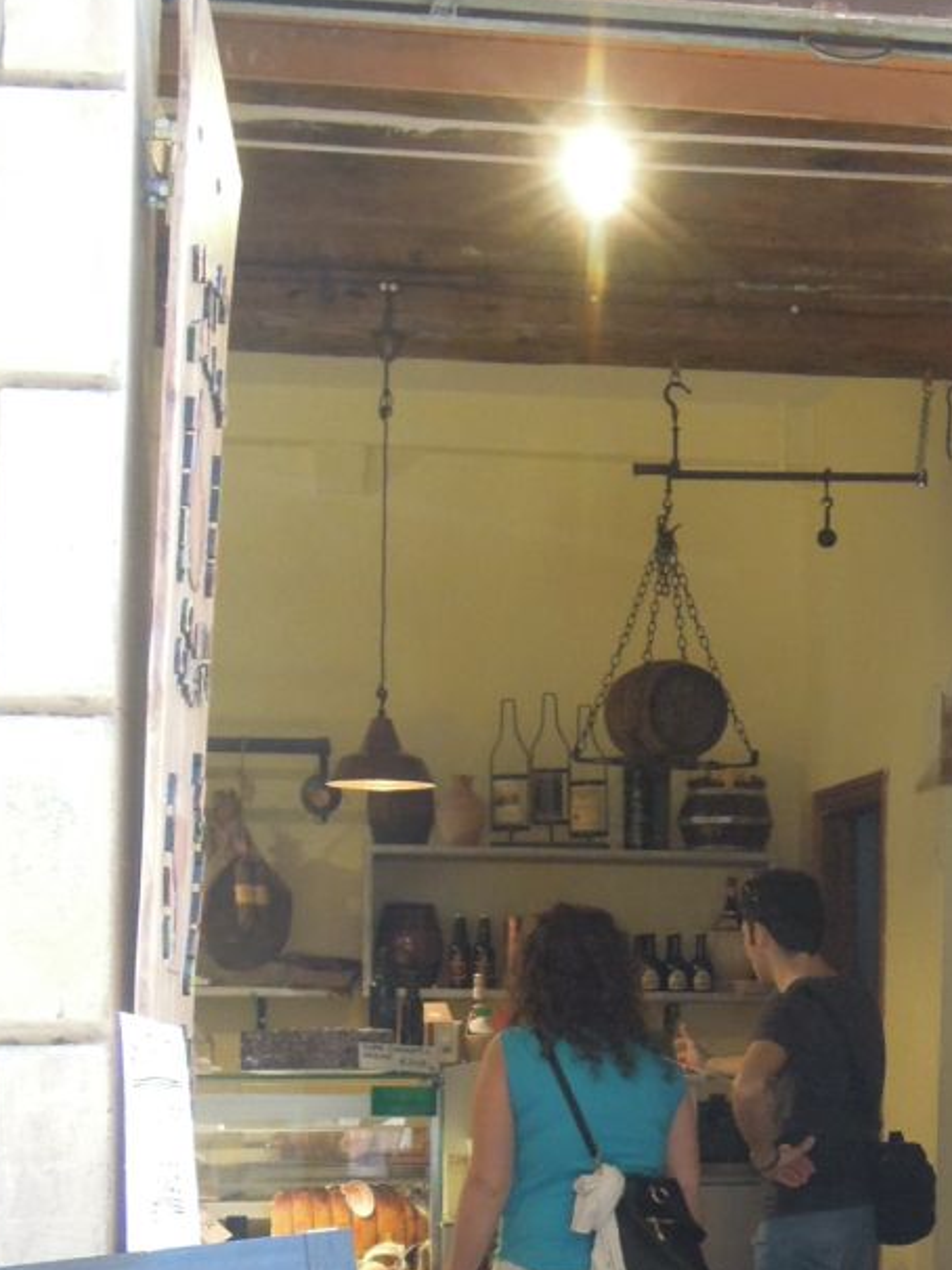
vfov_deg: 24.4
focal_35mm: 79
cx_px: 946
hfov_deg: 18.2
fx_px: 2896
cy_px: 998
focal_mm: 6.3
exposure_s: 1/40
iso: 400
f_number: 3.2
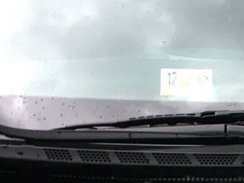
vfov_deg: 15.7
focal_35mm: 88
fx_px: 621
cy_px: 261
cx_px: 247
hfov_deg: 21.4
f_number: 2.2
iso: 25
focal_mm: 4.15
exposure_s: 1/40
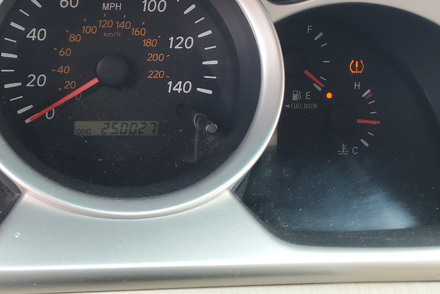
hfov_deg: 42.0
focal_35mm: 45
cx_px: 99
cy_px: 74
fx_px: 550
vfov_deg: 29.4
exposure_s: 1/120
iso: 51
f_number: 1.5
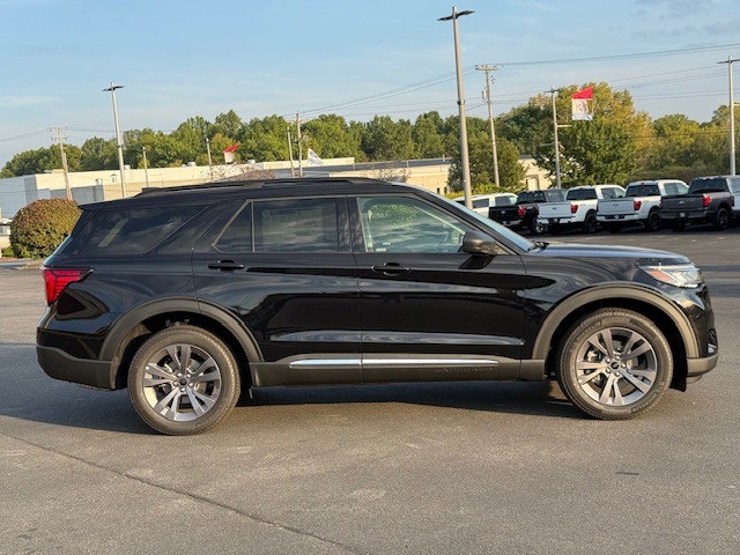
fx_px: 1026
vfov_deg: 30.3
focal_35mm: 48
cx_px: 370
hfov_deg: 39.7
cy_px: 278
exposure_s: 1/1070
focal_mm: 6.76
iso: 64
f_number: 1.78
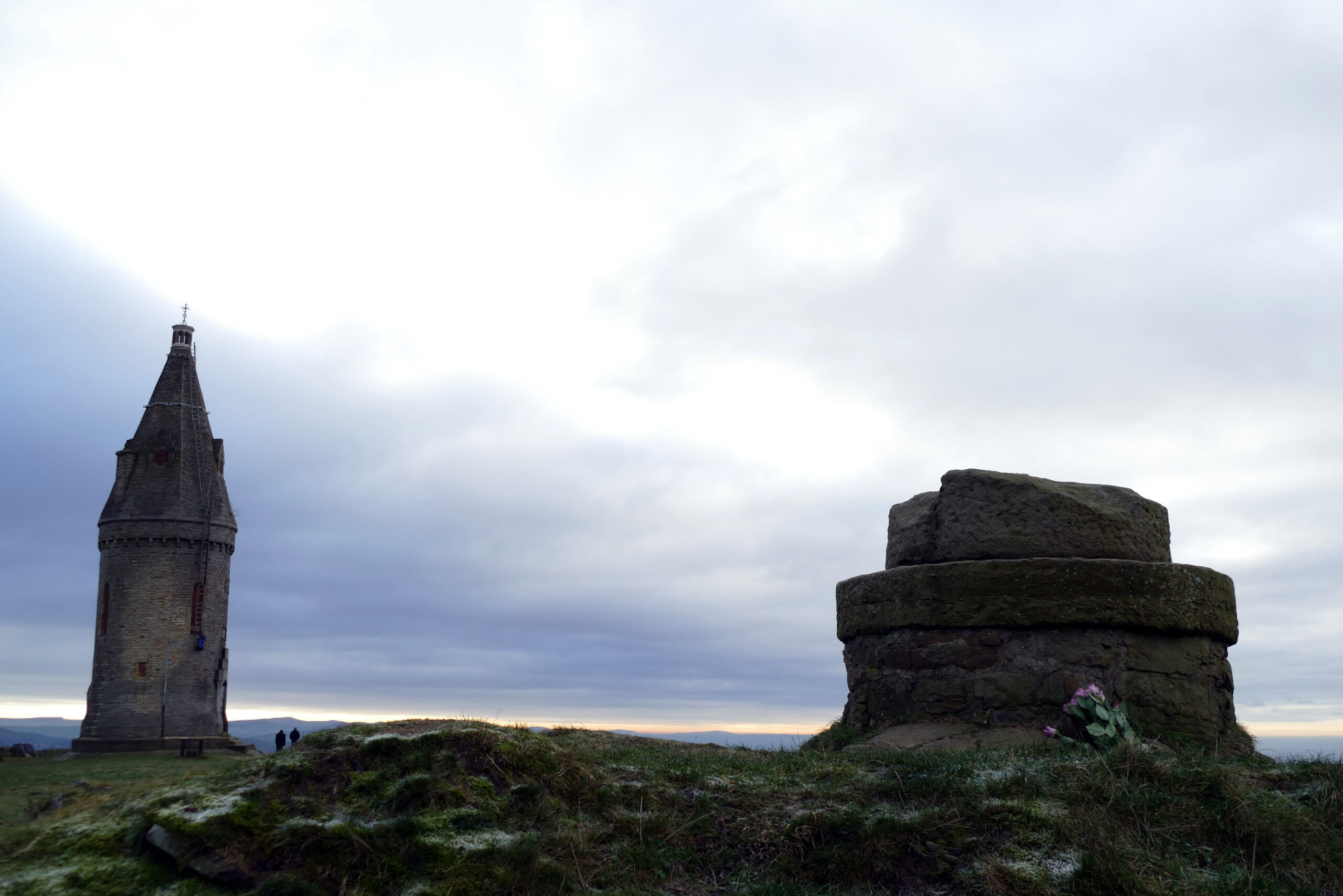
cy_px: 448
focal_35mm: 32
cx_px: 672
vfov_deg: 41.1
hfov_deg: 58.7
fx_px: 1194
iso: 125
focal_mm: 11.6
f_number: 3
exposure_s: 1/640
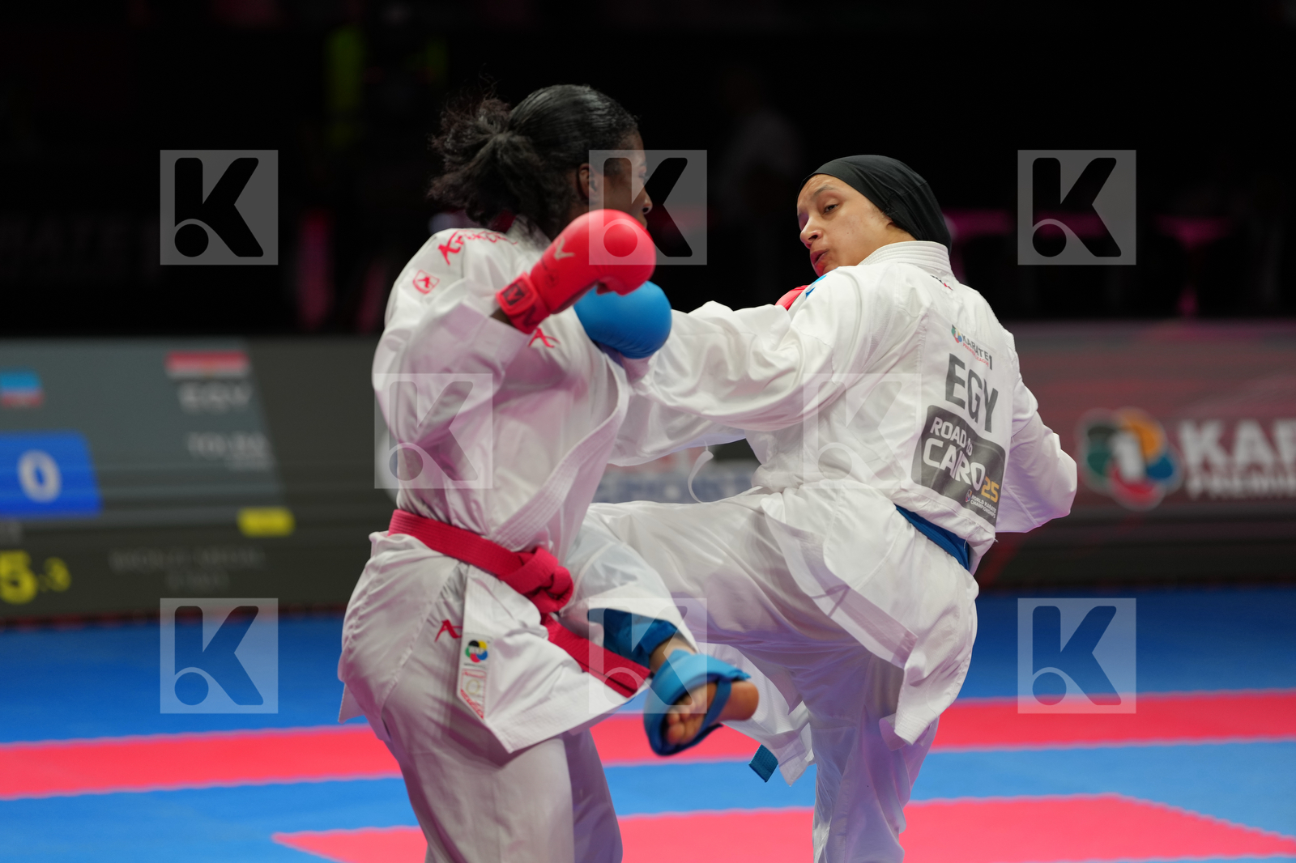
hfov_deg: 12.3
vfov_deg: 8.2
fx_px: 6010
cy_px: 432
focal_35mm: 167
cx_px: 648
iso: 500
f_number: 2.8
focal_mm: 167
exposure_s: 1/1000
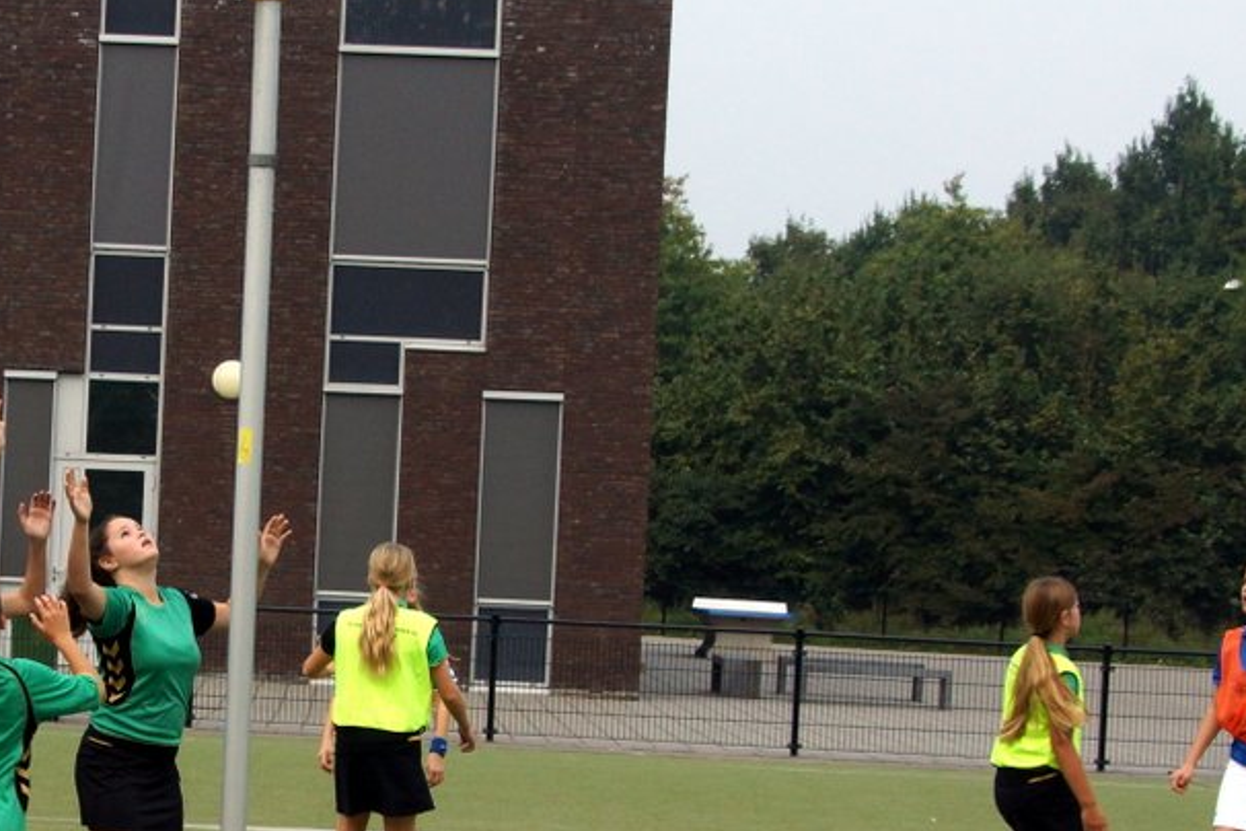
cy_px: 451
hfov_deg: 26.5
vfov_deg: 17.9
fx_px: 2630
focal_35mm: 76
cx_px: 395
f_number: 8
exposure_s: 1/1000
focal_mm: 30
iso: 400
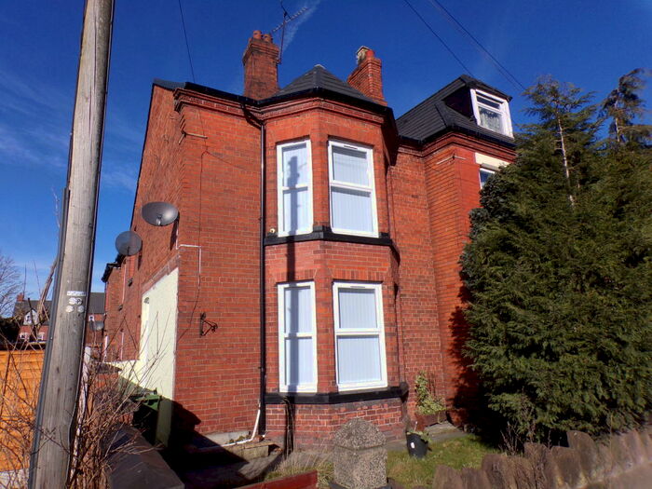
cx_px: 326
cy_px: 244
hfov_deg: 71.6
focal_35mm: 24
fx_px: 452
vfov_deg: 56.8
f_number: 5.8
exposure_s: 1/450
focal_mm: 4.3
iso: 80
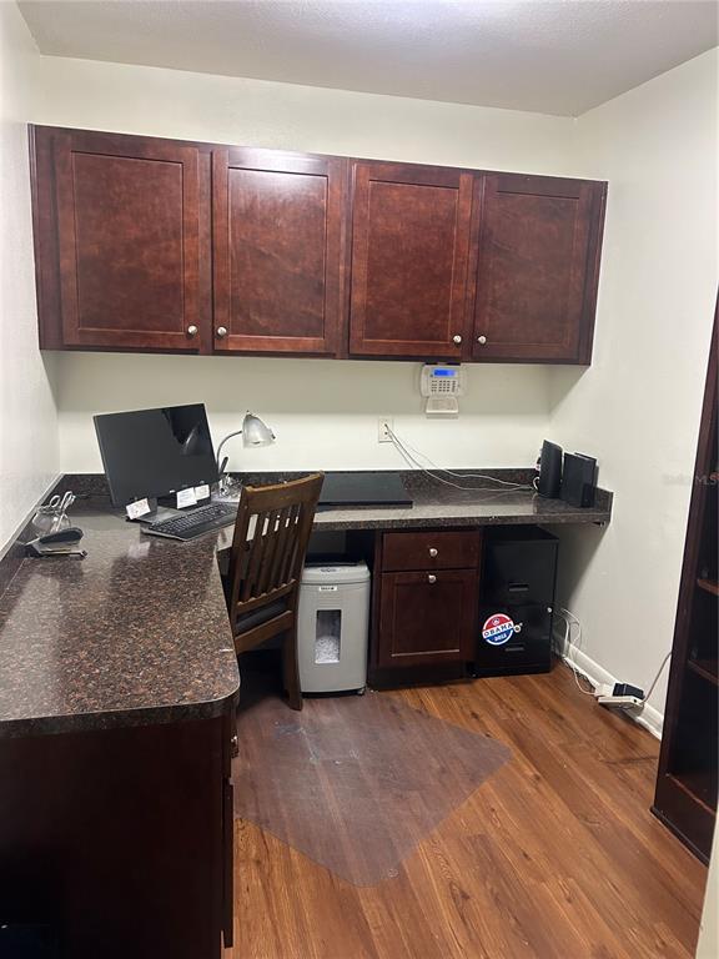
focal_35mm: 26
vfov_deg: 67.3
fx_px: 720
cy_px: 480
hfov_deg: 53.1
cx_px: 360
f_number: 1.5
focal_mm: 5.7
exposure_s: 1/60
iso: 320
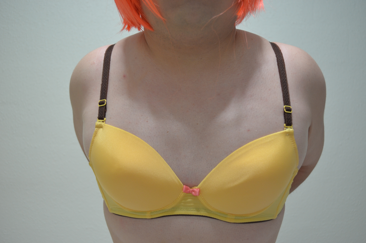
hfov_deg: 53.2
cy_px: 122
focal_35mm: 36
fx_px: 365
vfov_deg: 36.7
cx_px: 183
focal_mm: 24
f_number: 4
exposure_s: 1/25
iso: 800
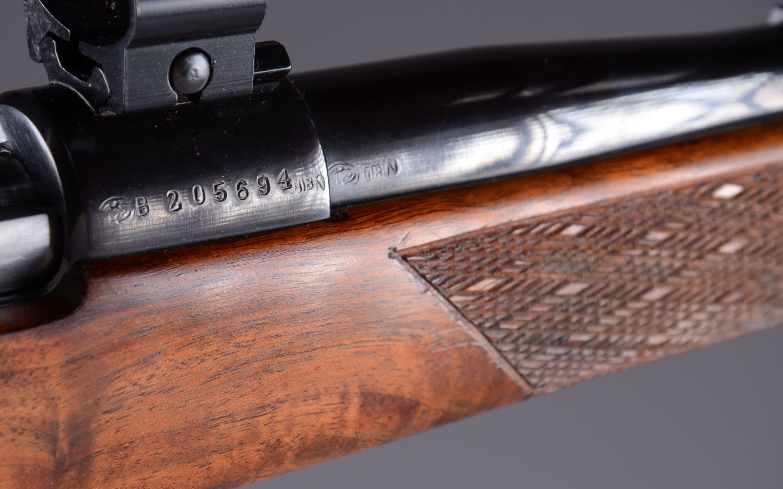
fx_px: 3425
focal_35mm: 161
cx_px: 391
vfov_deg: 8.2
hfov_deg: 13.0
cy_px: 240
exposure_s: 1/80
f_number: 10
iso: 125
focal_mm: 105
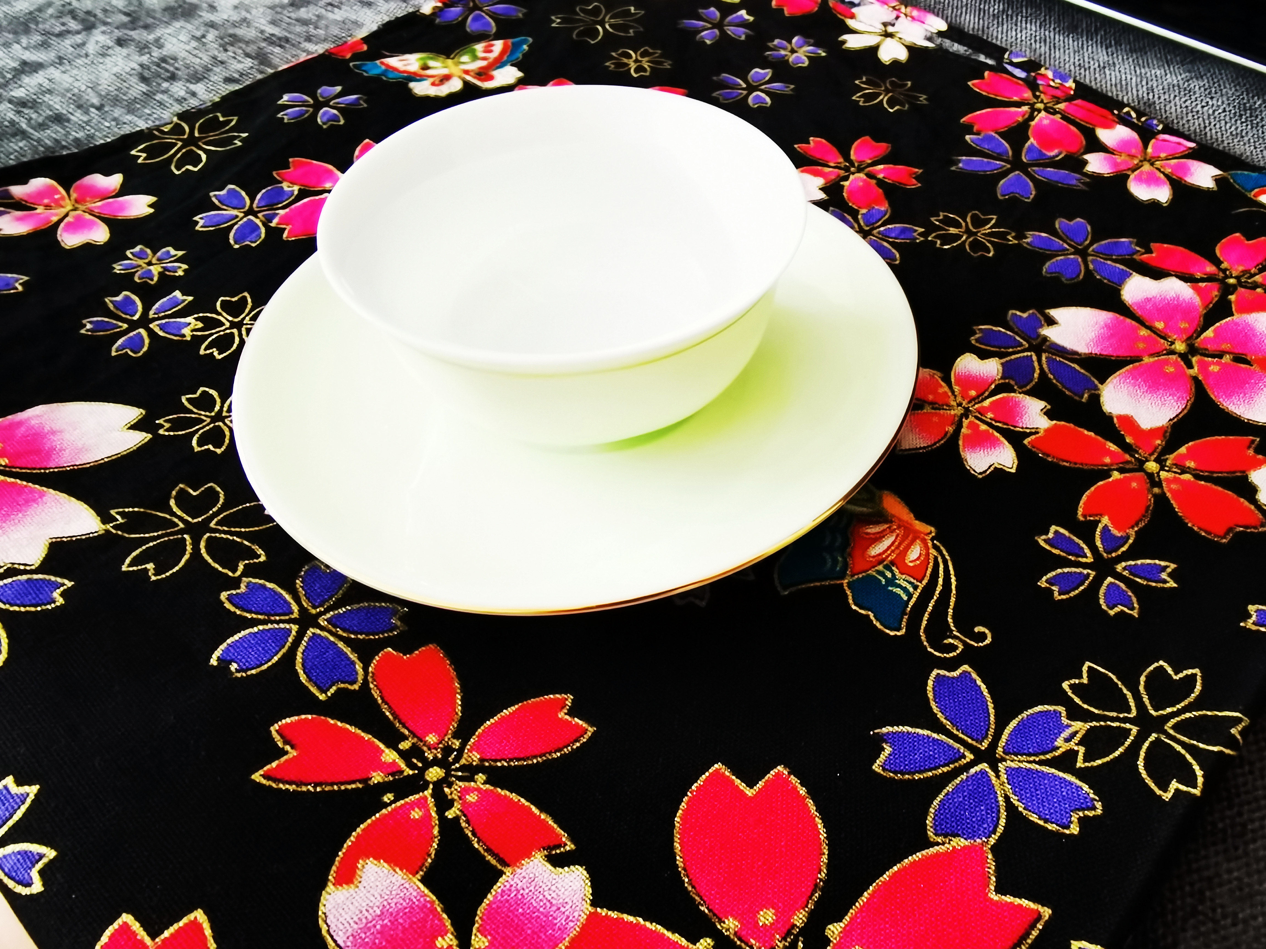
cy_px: 474
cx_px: 633
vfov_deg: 53.1
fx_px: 951
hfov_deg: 67.3
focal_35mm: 26
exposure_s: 1/16.7
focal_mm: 2.26
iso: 1000
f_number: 2.2
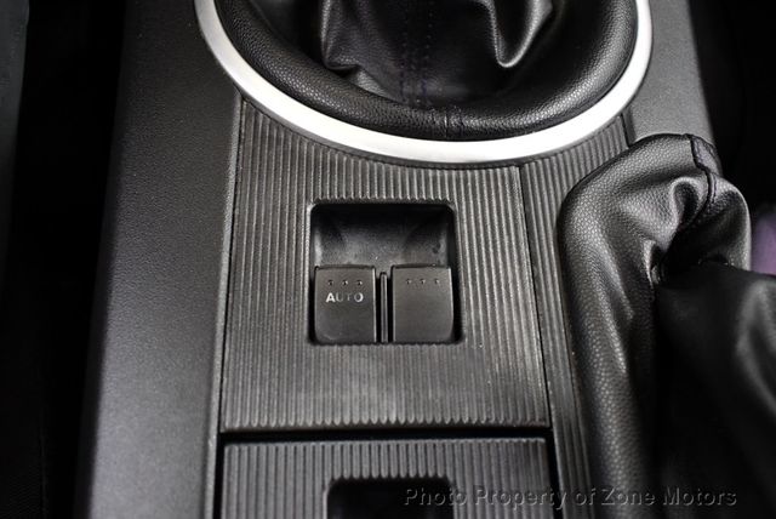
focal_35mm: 36
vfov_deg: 36.9
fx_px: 777
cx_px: 388
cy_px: 260
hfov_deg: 53.1
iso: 3200
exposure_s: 1/80
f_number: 3.5
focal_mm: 18
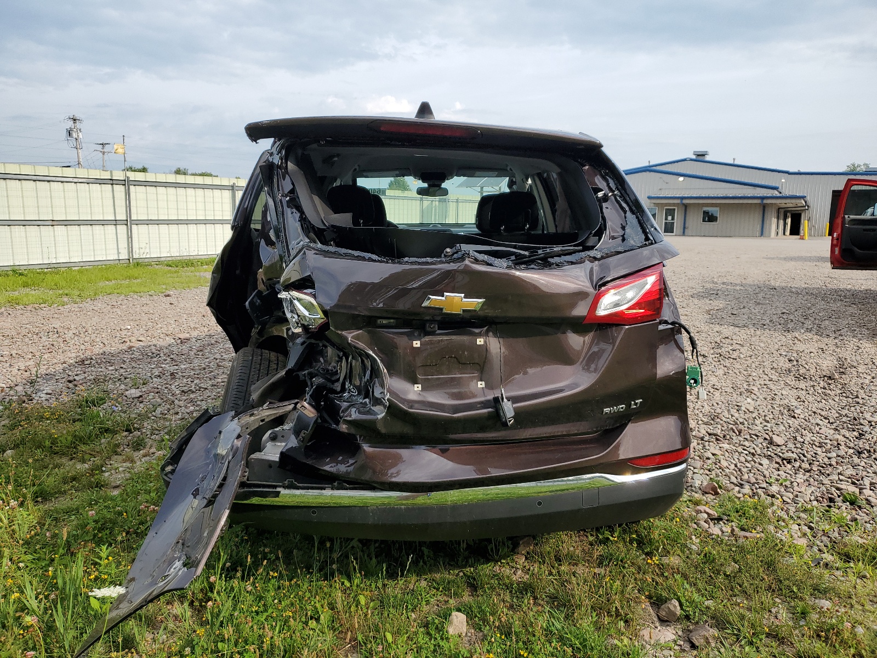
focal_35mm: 26
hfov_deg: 67.3
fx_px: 659
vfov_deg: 53.1
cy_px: 329
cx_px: 438
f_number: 1.5
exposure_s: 1/1667
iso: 50
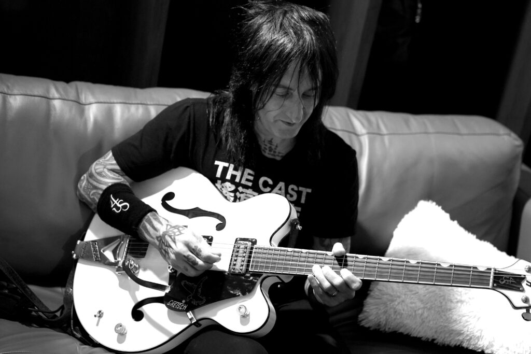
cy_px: 177
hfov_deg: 31.9
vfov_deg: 21.6
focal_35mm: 63
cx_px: 266
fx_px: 929
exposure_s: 1/100
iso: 3200
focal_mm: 63
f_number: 2.8
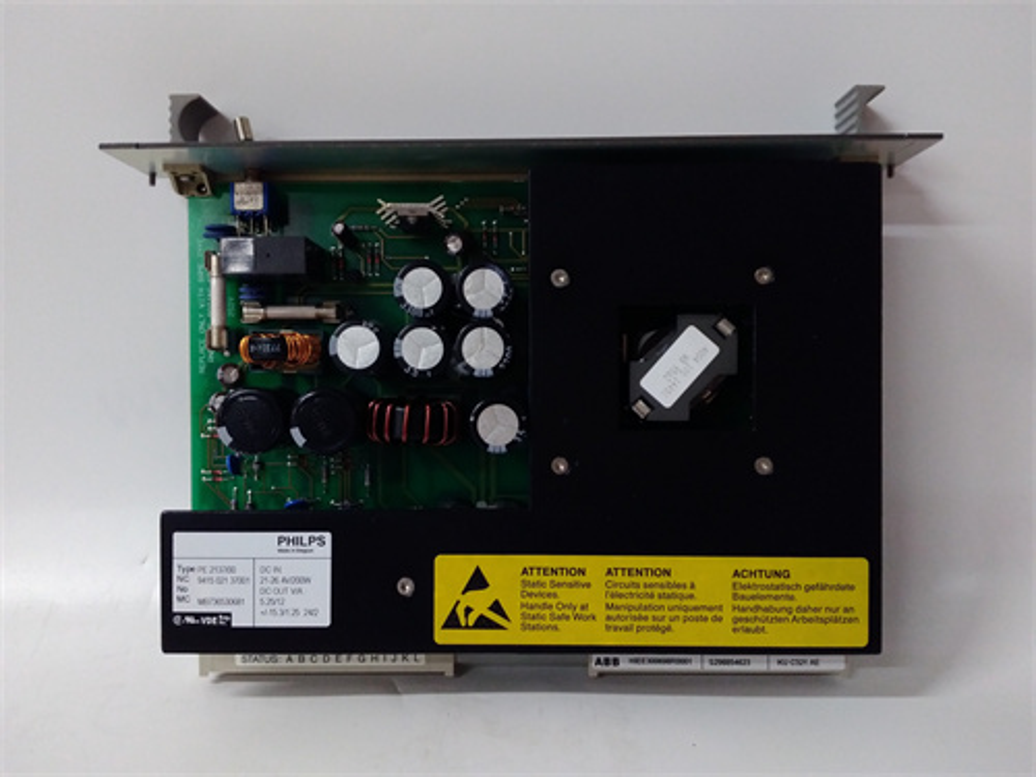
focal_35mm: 27
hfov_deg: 65.3
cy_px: 388
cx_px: 518
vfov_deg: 51.4
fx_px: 808
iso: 458
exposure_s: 1/33
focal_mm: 3.79
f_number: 2
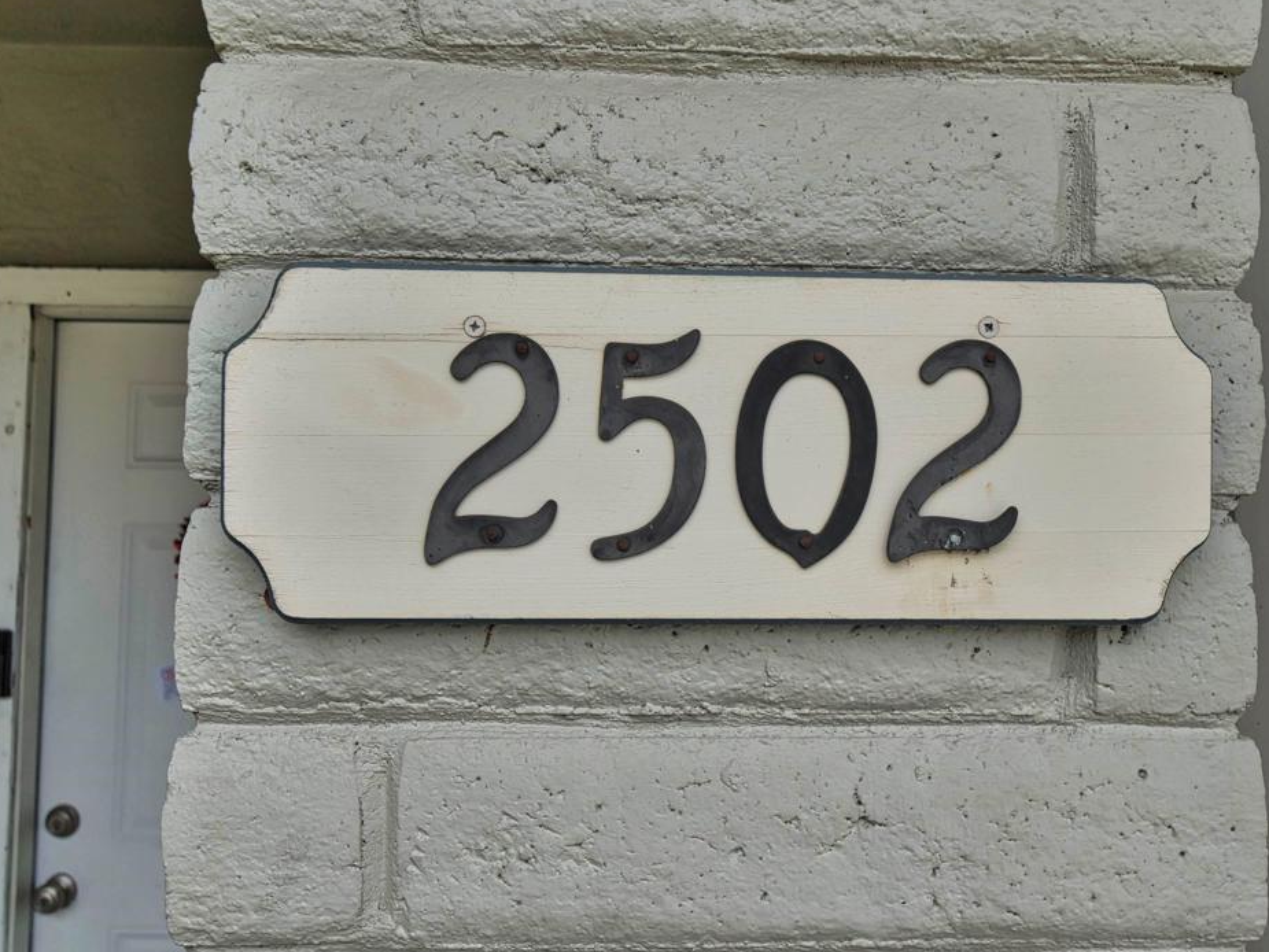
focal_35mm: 31
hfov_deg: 58.2
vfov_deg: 45.5
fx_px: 1137
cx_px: 693
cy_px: 469
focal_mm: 14
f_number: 5
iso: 125
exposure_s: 1/320
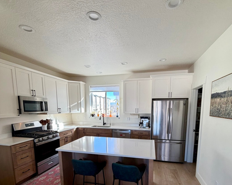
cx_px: 121
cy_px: 125
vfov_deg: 68.6
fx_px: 131
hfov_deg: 83.2
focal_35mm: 19
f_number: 2.2
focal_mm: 2.22
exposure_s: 1/120
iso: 160
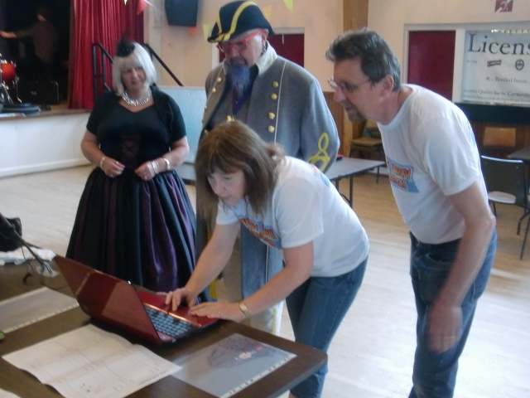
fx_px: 582
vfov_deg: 37.7
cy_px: 199
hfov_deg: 49.0
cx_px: 265
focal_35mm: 38
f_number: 3.9
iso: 400
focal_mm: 6.66
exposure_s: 1/10
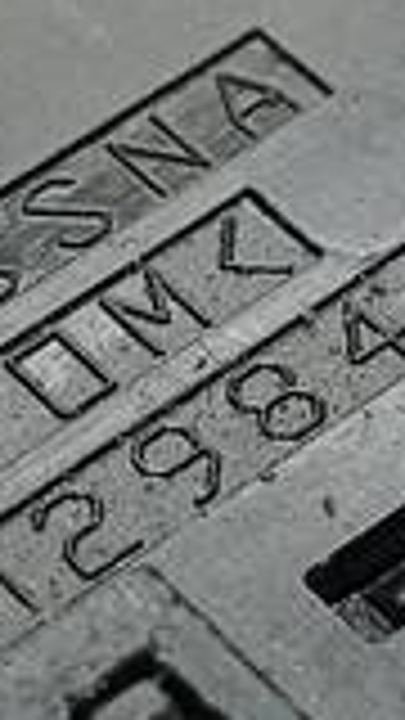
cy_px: 335
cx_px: 148
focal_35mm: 195
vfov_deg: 11.0
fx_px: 3723
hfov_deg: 6.2
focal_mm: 4.7
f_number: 1.79
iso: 104
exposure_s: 1/201
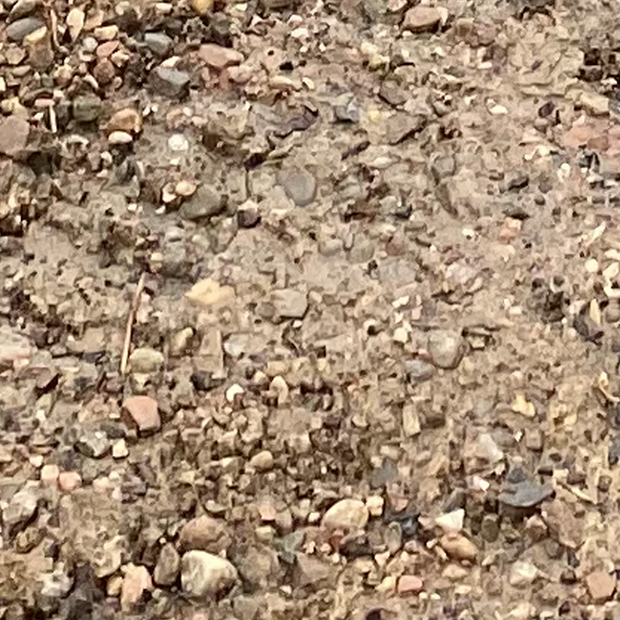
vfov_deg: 6.4
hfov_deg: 7.7
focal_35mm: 222
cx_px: 935
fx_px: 4499
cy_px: -1826
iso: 32
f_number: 1.8
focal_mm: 4.25
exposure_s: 1/568
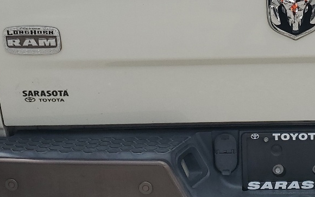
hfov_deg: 26.4
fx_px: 653
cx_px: 272
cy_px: 10
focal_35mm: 76
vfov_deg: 16.9
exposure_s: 1/3333
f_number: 1.5
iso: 50
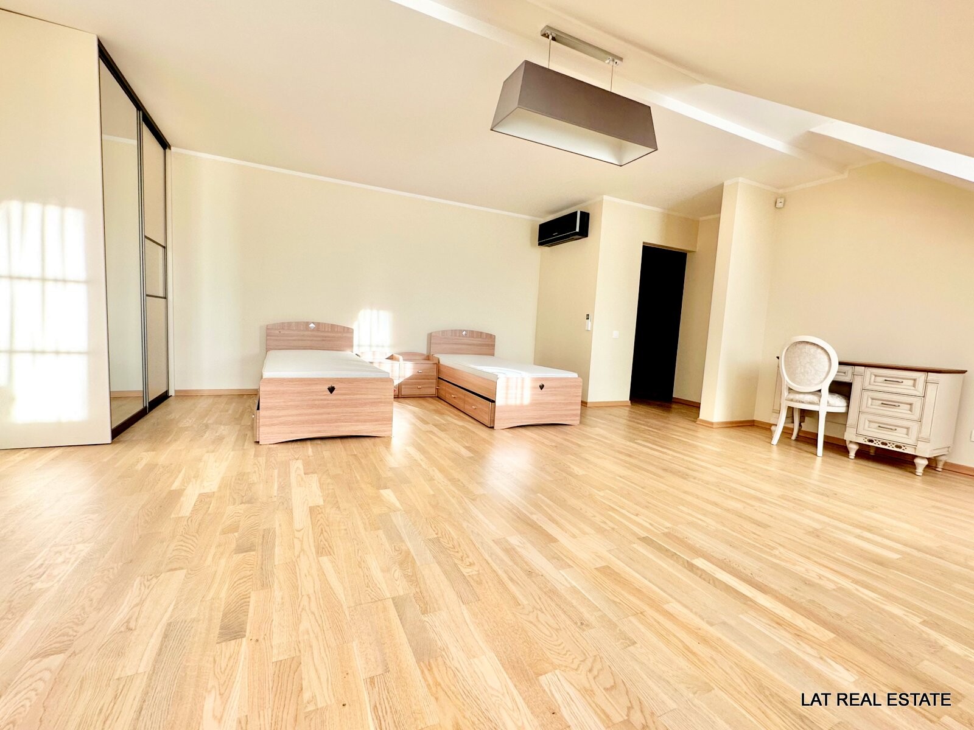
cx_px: 487
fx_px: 394
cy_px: 365
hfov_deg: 102.1
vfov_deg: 85.7
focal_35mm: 14
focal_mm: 2.22
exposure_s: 1/99
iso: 80
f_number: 2.2
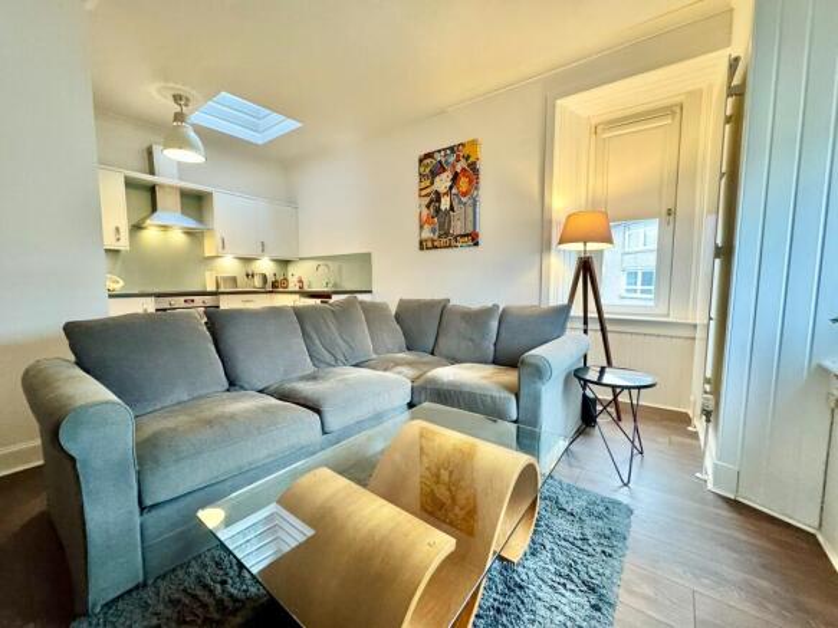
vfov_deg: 85.7
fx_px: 339
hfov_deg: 102.1
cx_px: 419
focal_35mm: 14
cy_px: 314
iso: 500
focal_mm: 2.22
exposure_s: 1/50
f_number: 2.2
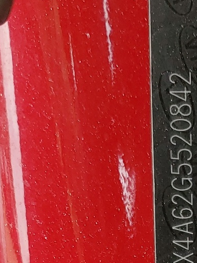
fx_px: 827
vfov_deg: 16.3
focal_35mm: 109
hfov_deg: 13.1
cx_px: 258
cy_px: 405
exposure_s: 1/227
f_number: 1.5
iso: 50
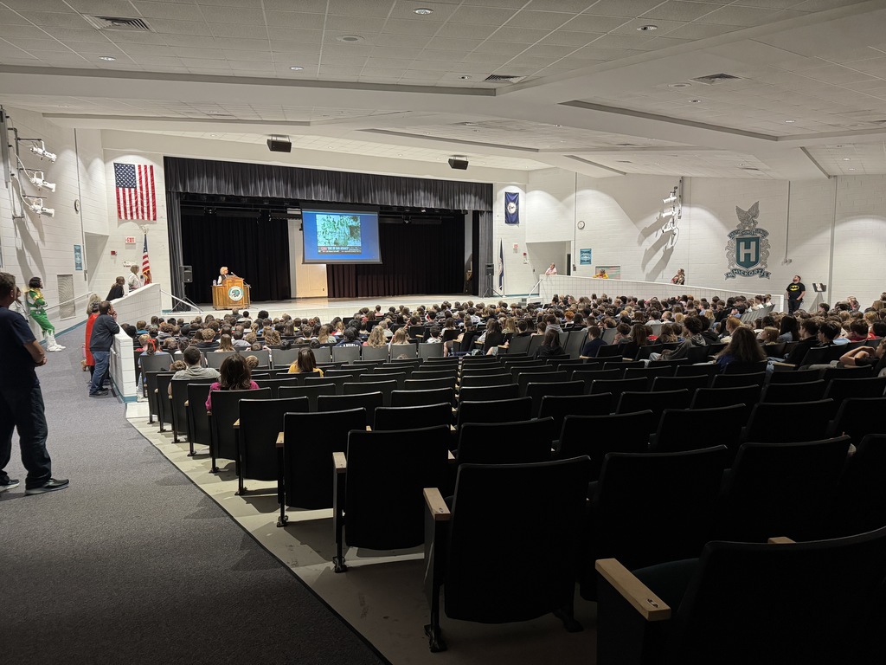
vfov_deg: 56.8
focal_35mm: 24
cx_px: 443
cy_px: 332
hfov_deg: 71.6
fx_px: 614
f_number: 1.78
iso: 400
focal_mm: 6.76
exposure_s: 1/60
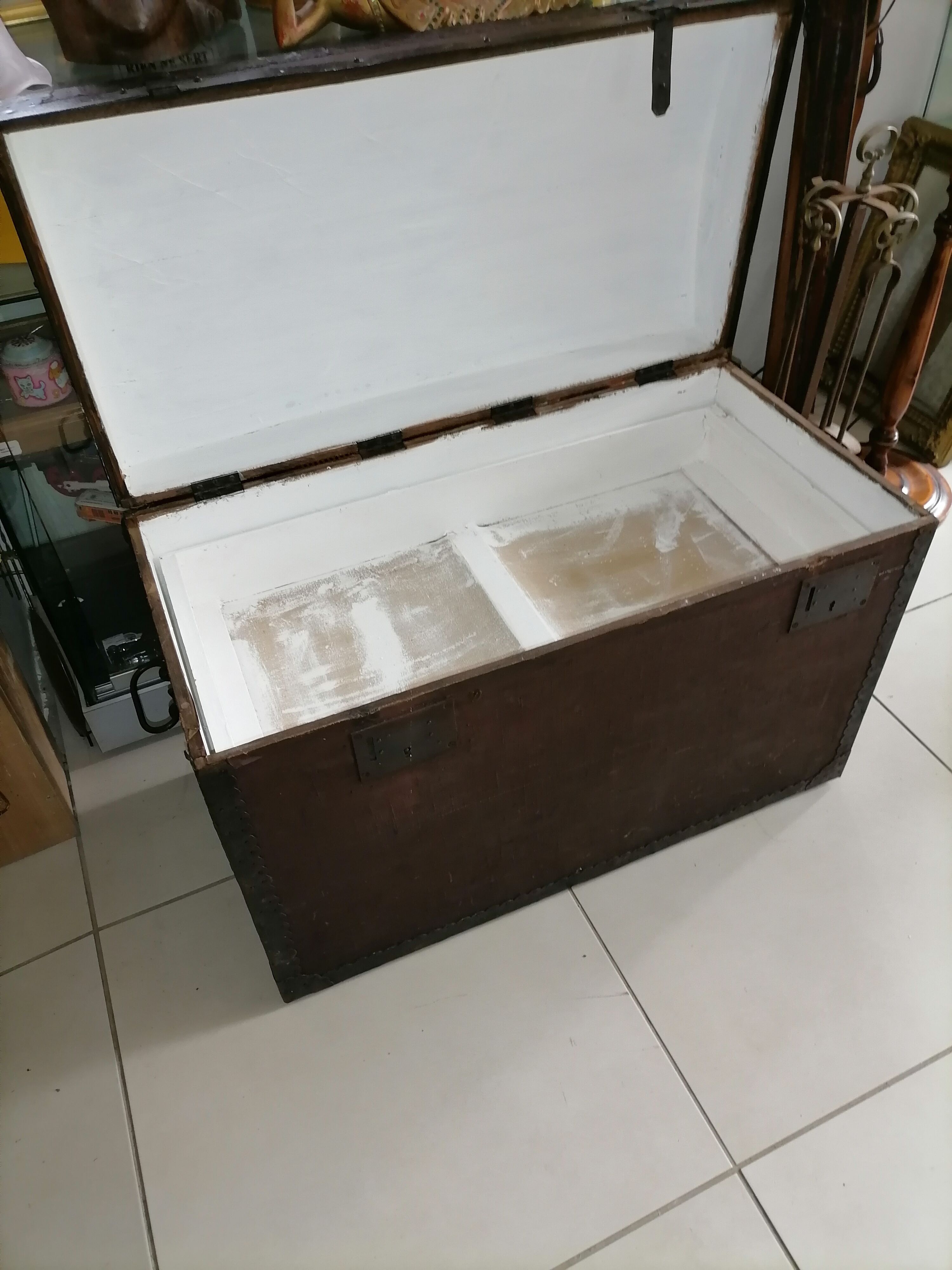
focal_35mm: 26
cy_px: 635
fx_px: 953
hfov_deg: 53.1
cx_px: 476
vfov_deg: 67.3
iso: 160
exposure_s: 1/33.3
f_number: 1.8
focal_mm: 5.4
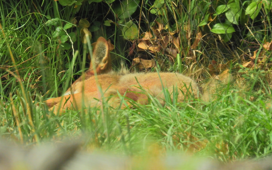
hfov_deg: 1.6
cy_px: 86
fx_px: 9445
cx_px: 136
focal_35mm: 1274
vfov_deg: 1.0
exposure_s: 1/500
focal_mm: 214
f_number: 6.3
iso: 320
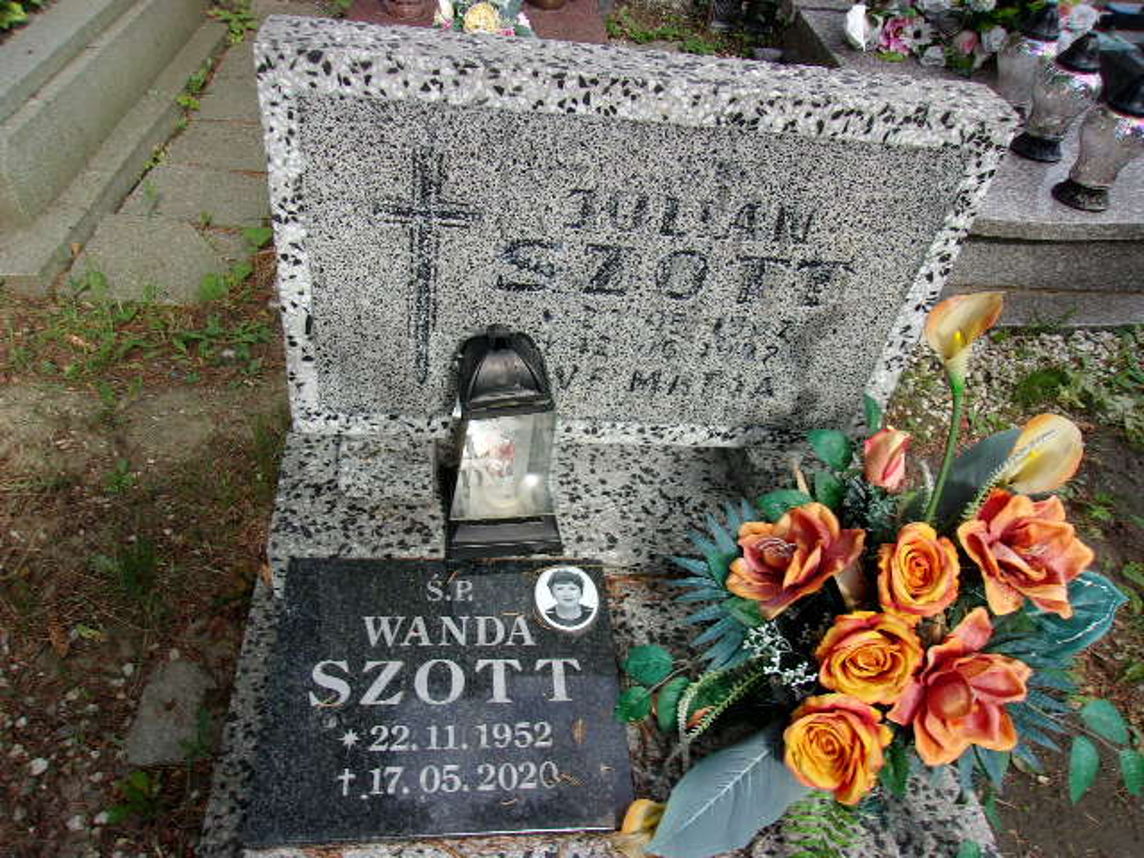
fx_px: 892
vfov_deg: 51.4
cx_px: 572
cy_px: 429
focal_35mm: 27
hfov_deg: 65.3
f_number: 10.4
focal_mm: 4.9
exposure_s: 1/38
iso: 80
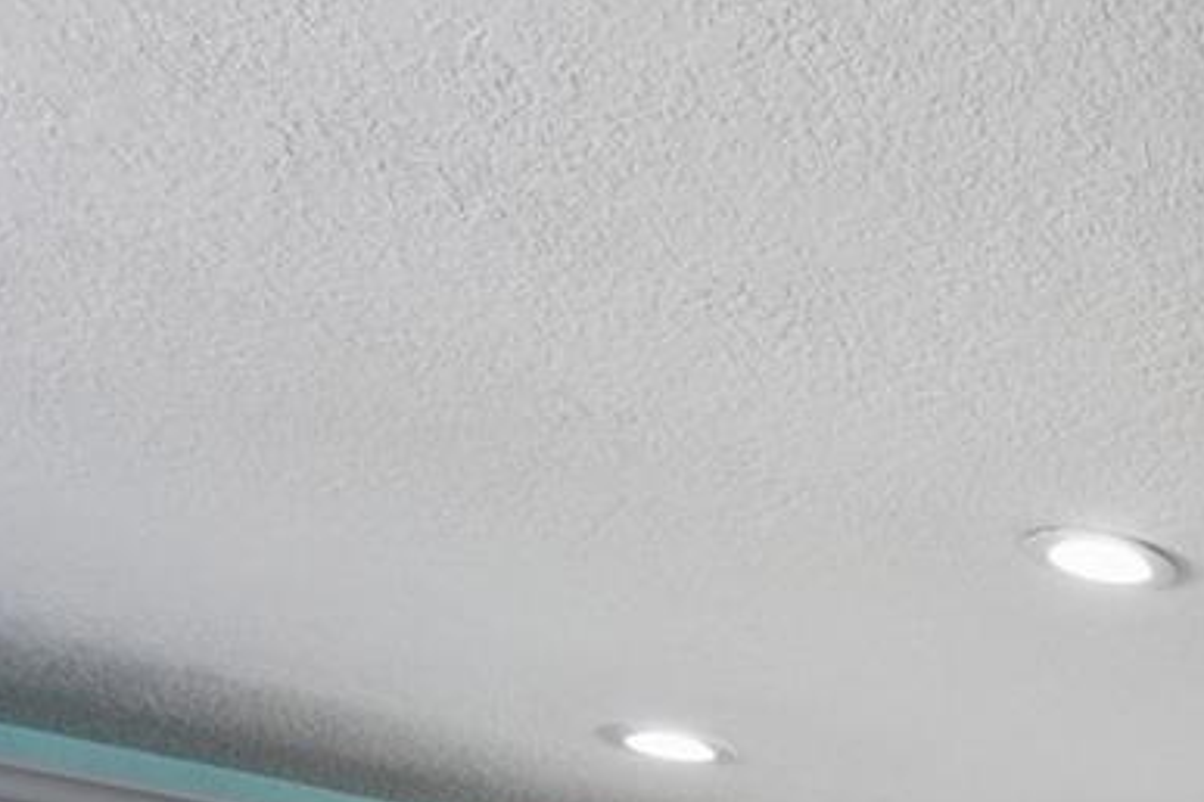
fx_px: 2073
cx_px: 2007
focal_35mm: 62
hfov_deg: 22.9
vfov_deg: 17.3
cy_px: 1501
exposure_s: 1/2.5
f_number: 7.1
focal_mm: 10
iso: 100
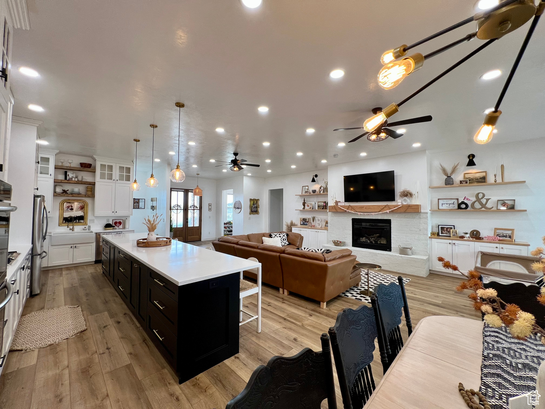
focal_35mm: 13
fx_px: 205
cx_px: 272
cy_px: 204
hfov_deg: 106.2
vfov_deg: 89.9
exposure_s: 1/120
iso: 80
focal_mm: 1.57
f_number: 1.8
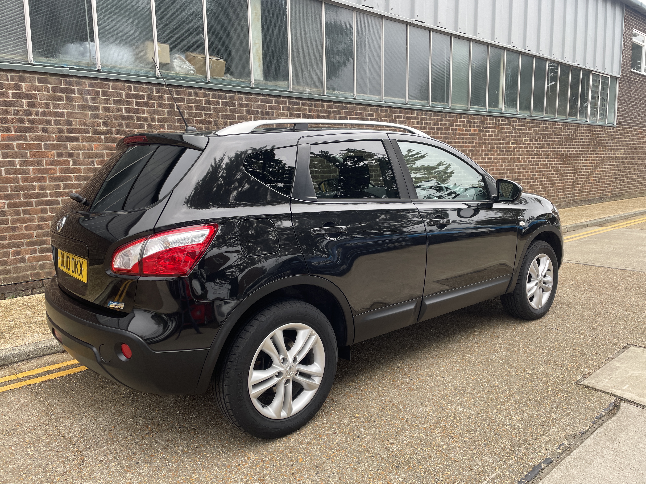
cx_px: 323
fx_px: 485
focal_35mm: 26
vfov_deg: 53.1
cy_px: 242
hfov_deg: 67.3
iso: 32
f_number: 1.6
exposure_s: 1/409
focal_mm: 4.2
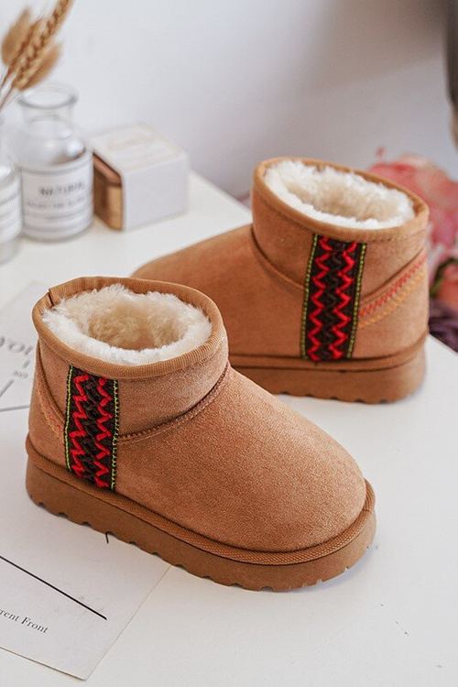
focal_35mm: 46
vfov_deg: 42.7
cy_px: 344
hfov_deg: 29.2
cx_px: 229
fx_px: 878
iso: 500
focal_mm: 46
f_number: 4
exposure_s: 1/100
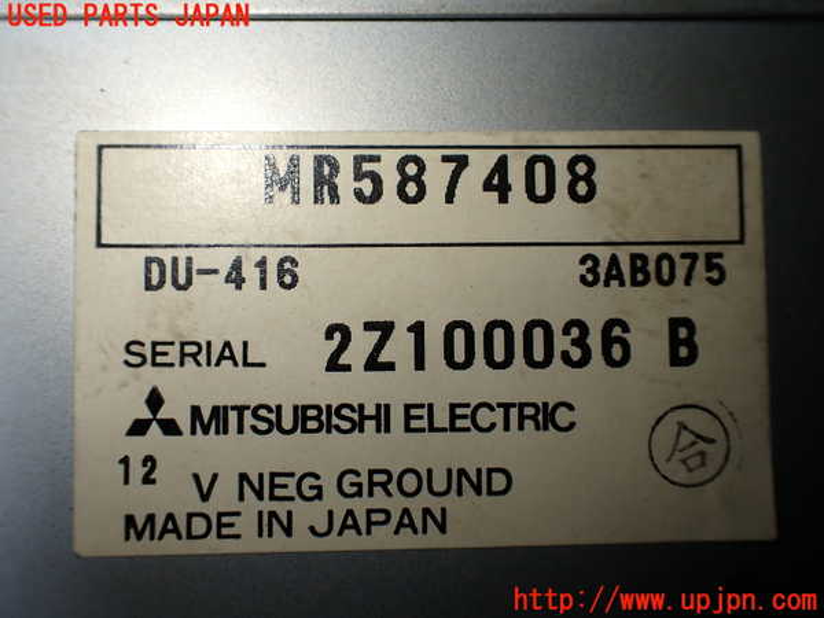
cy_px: 309
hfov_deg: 60.0
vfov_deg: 46.8
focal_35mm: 30
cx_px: 412
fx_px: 714
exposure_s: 1/125
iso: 100
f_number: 3.2
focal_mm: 5.4
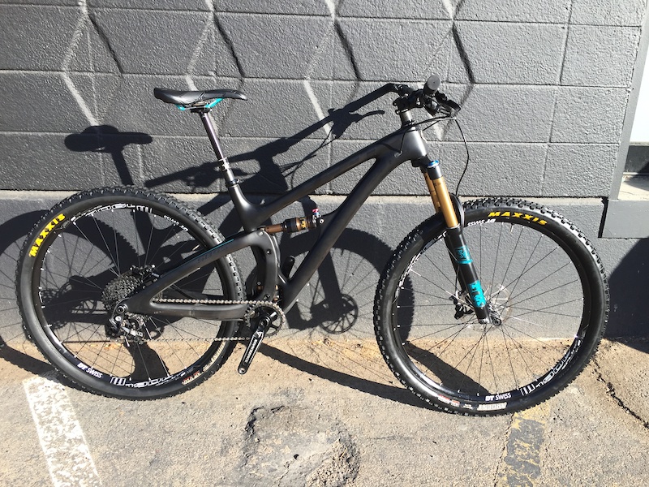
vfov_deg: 48.2
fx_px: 544
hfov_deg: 61.7
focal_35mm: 29
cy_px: 244
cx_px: 324
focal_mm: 4.15
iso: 32
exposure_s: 1/471
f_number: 2.2
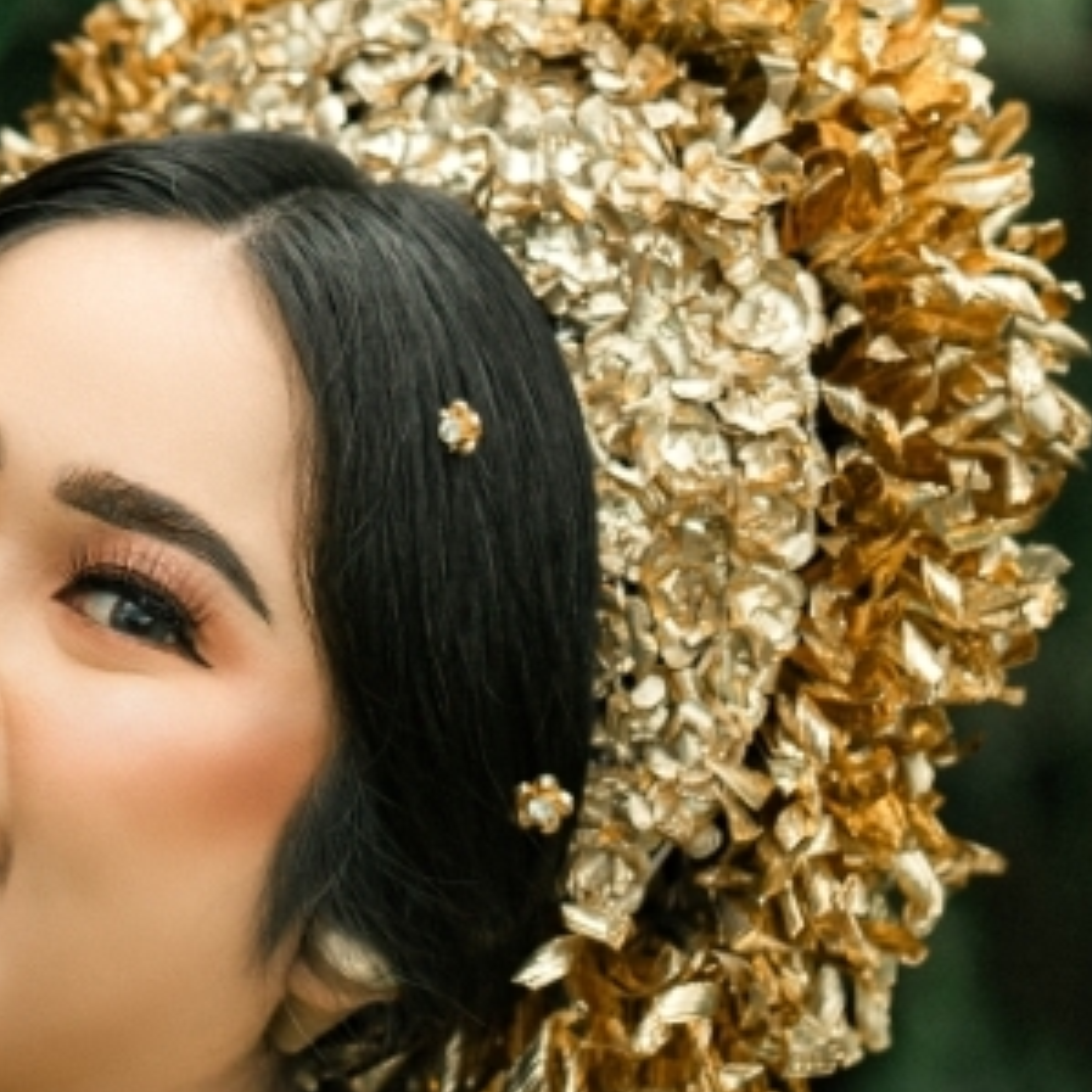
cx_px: -270
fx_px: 8209
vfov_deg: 7.6
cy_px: 665
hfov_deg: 7.5
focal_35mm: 230
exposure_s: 1/1250
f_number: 1.4
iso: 320
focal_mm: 50
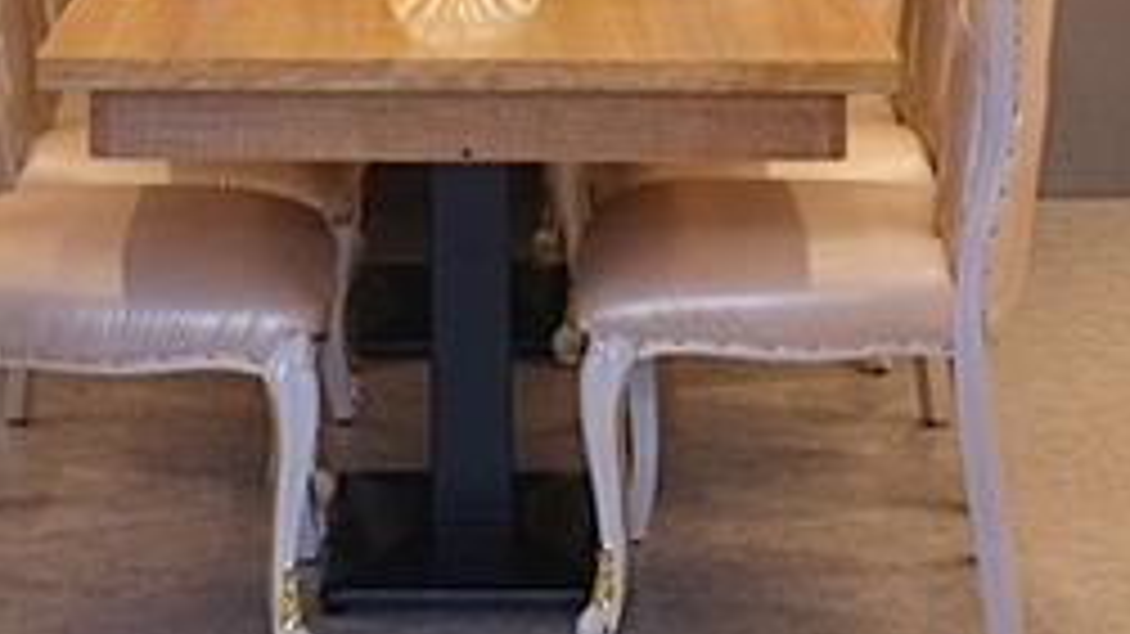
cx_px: 392
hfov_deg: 17.3
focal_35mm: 124
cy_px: -576
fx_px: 3714
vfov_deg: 9.2
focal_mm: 23
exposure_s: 1/58
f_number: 2.8
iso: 2000
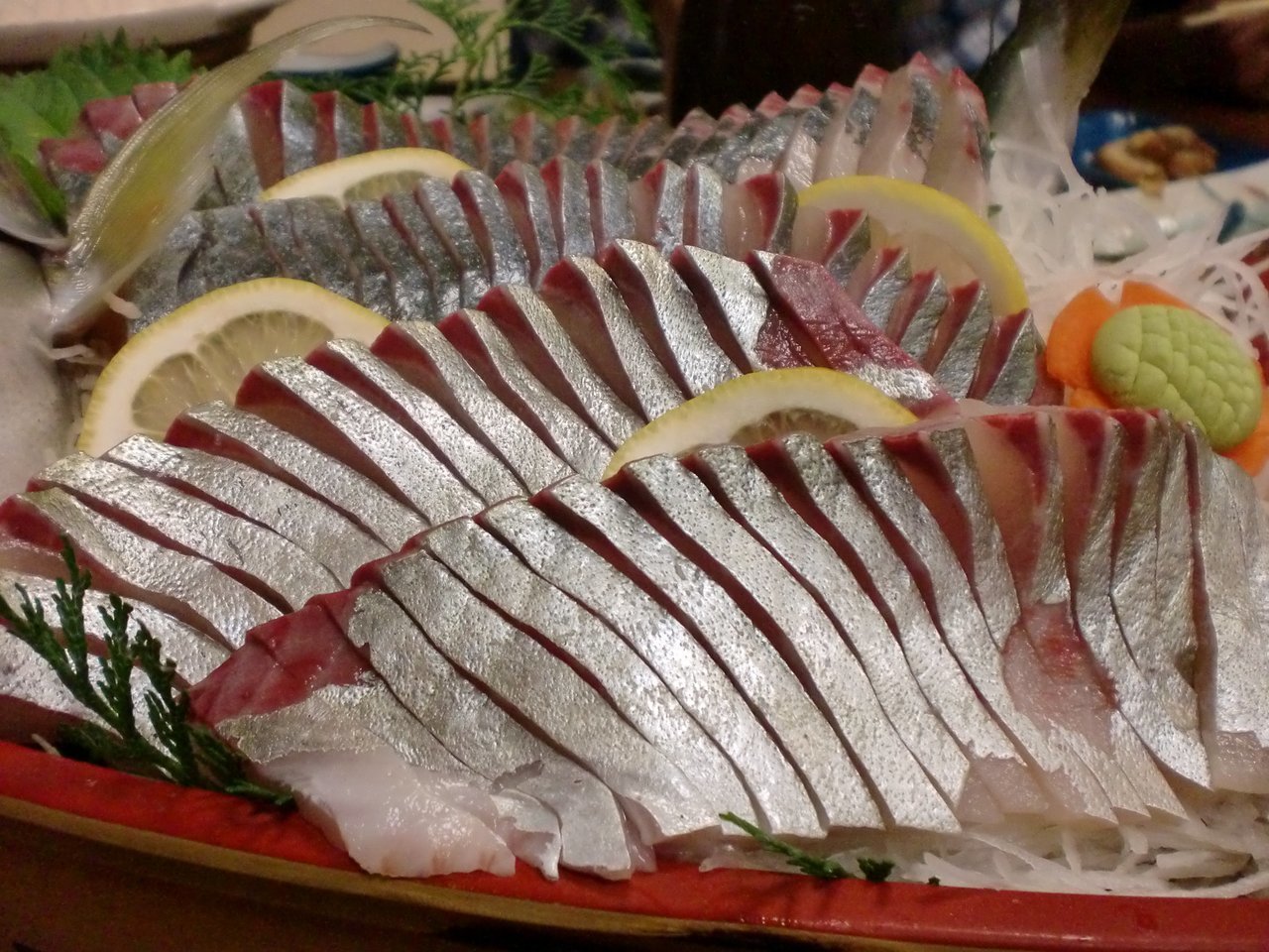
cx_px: 634
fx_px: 1283
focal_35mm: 35
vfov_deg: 40.7
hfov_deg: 52.6
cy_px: 476
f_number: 3.1
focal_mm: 6.3
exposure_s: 1/60
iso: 400
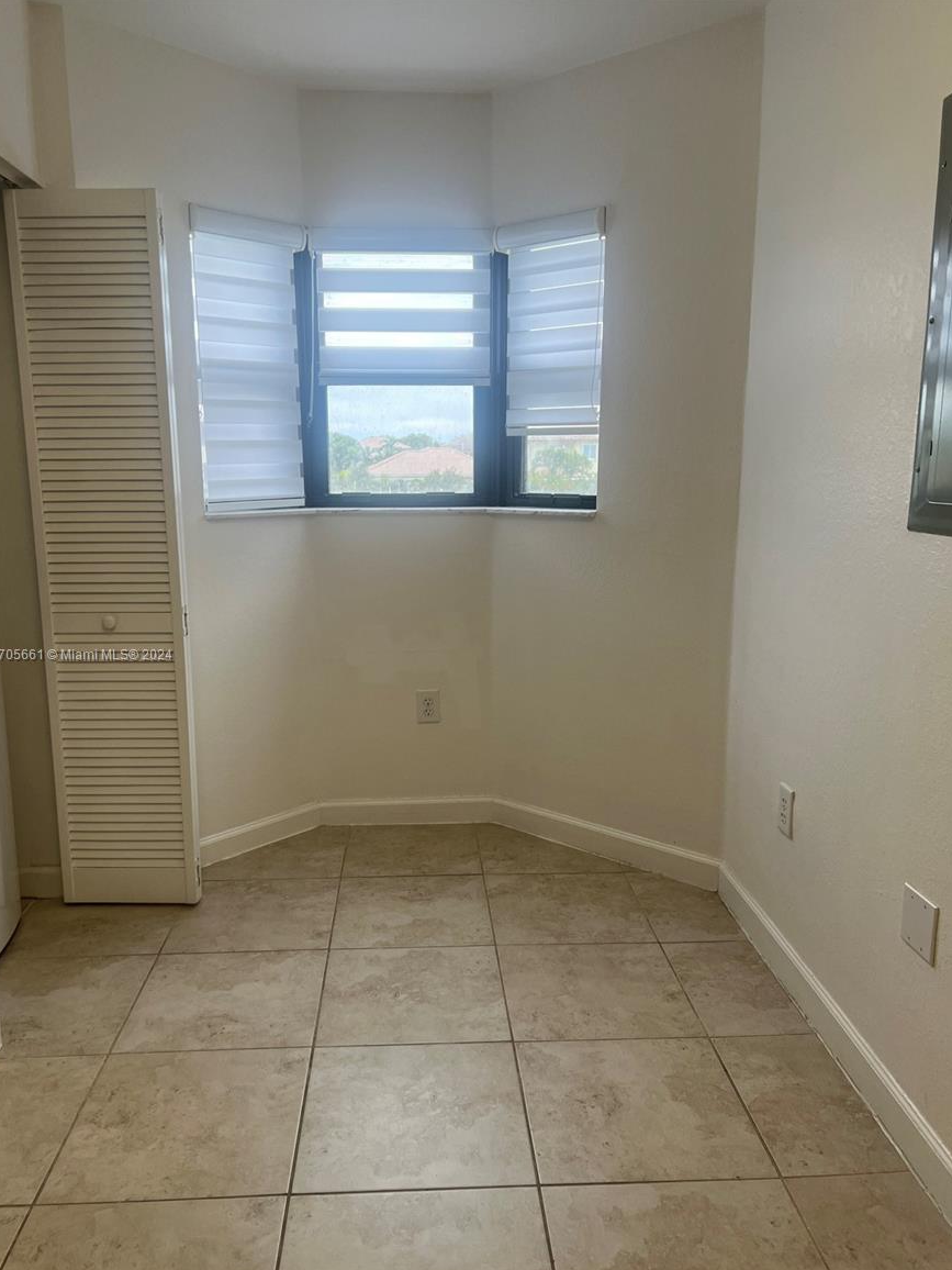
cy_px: 656
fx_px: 990
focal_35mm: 27
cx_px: 466
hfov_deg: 51.4
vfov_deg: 65.3
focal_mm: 5.7
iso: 64
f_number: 1.5
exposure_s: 1/120
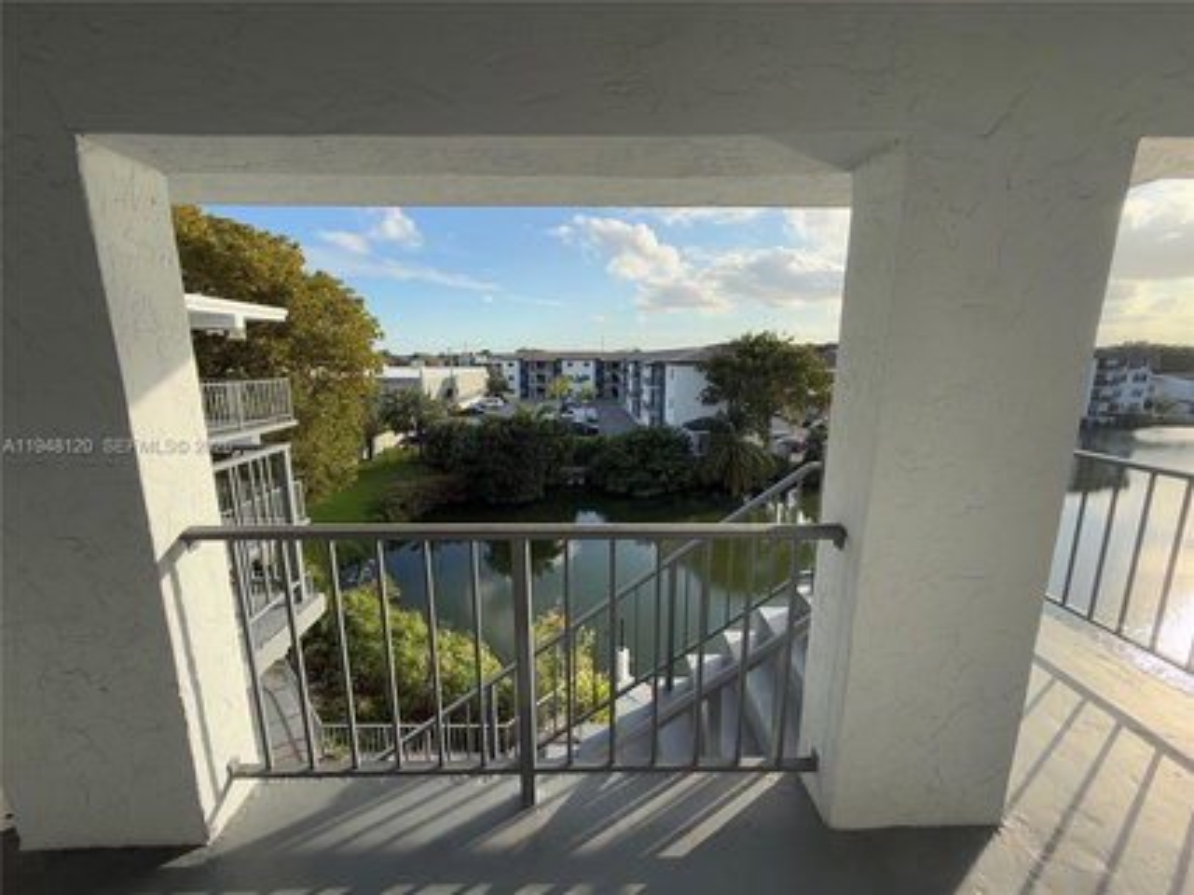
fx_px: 483
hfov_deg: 102.1
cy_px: 448
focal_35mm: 14
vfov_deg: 85.6
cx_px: 597
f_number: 2.2
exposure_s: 1/1211
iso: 50
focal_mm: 2.22
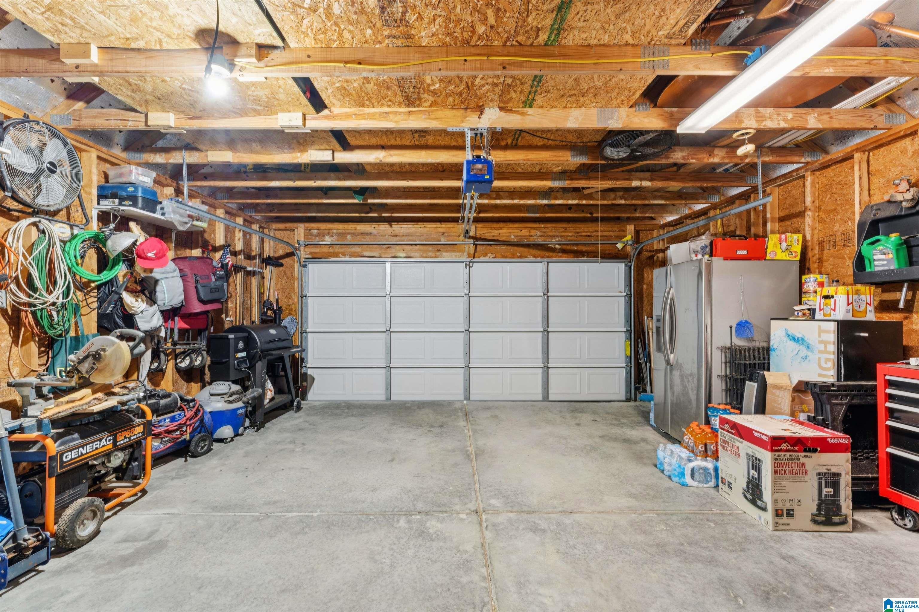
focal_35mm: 14
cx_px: 460
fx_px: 357
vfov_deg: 81.2
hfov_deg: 104.3
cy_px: 306
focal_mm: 14
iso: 400
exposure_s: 2.5
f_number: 13
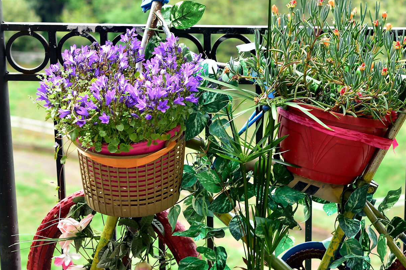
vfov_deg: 13.1
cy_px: 184
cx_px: 308
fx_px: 1173
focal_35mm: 104
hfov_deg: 19.5
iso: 100
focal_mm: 35
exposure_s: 1/100
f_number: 2.5
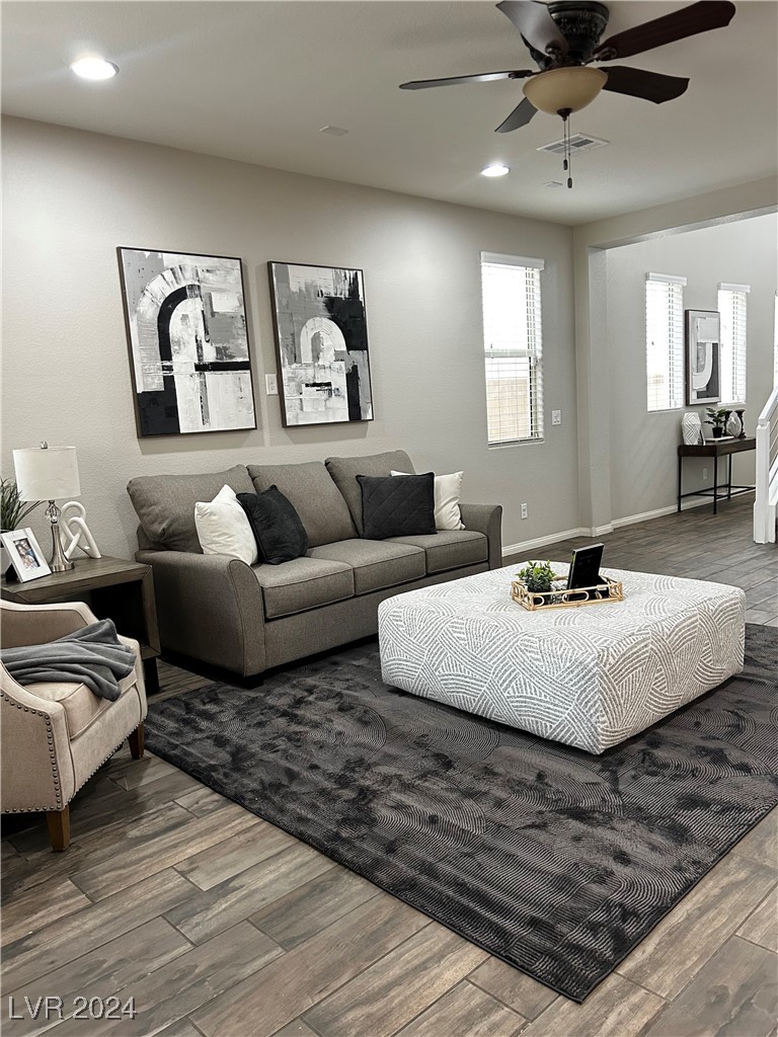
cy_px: 518
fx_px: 779
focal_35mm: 26
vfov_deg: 67.3
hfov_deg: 53.1
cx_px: 389
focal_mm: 5.7
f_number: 1.5
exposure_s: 1/60
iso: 200
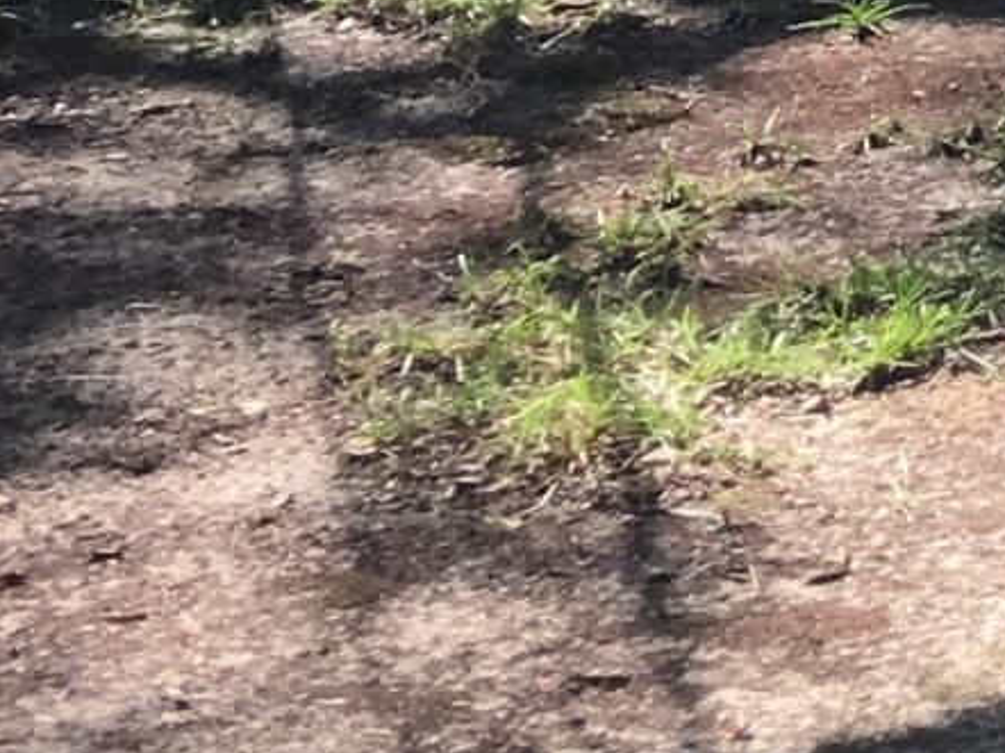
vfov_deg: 6.9
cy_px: -1299
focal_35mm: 197
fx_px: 5716
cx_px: 3136
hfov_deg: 8.3
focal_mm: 4.15
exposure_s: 1/343
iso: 25
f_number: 2.2
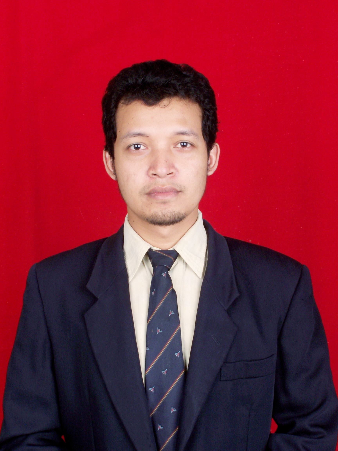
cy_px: 226
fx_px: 872
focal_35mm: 67
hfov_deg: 21.9
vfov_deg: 29.0
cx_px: 169
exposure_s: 1/125
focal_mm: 11.1
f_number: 8
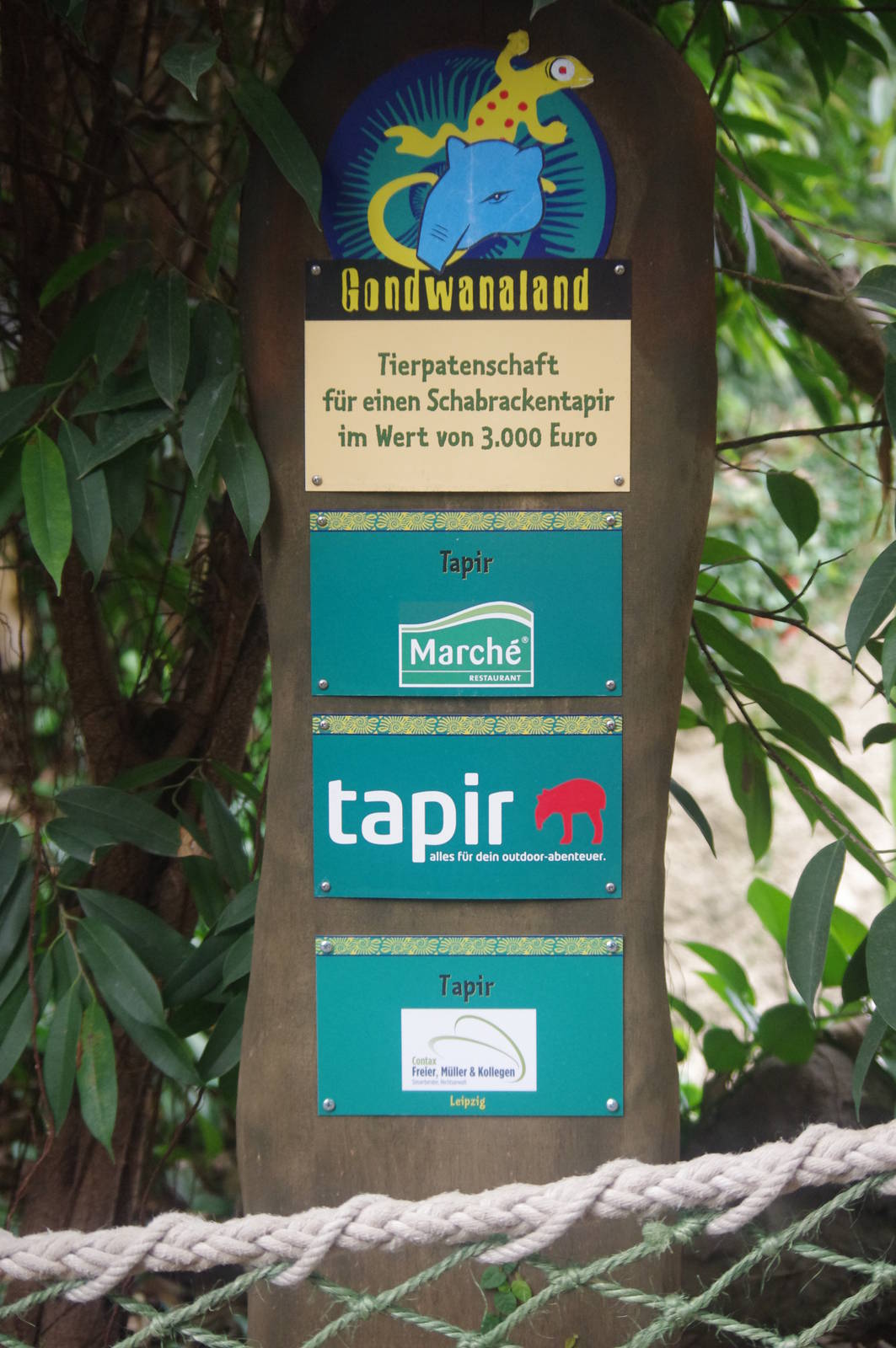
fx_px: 3256
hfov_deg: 15.7
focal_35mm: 87
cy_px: 674
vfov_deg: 23.4
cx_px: 448
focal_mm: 57.5
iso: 1600
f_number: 4.5
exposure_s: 1/125
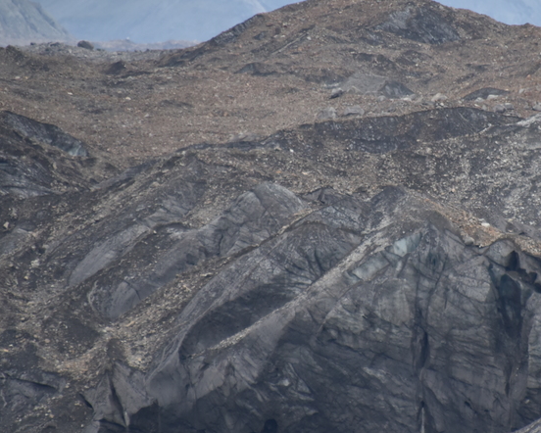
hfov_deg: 3.0
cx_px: 392
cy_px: 190
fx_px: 10459
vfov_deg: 2.4
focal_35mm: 653
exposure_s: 1/640
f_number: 5.6
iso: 900
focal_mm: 300
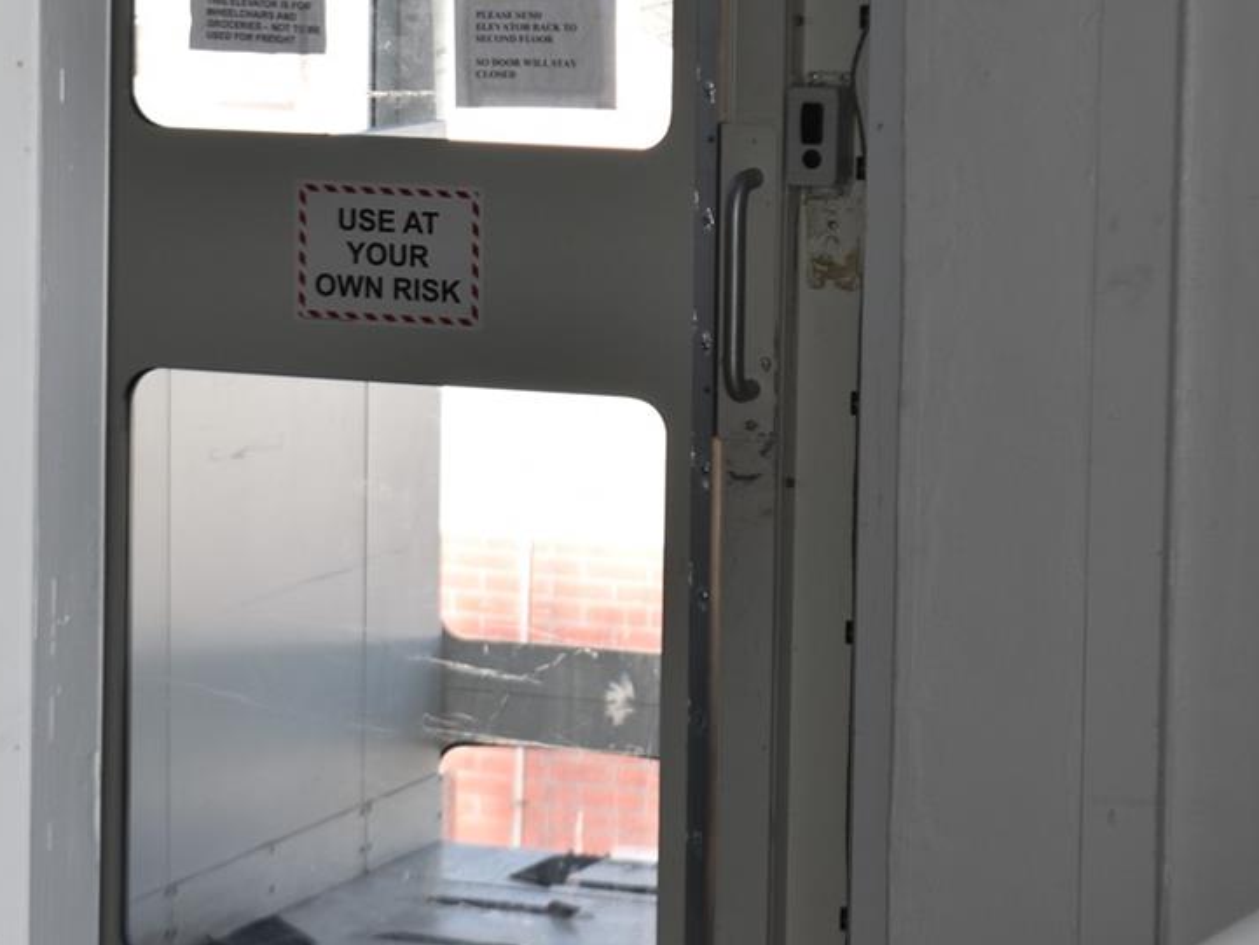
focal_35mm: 160
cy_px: 231
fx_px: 5820
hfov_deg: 12.3
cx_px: 506
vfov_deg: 9.3
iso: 100
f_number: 5.6
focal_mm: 50
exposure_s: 1/125
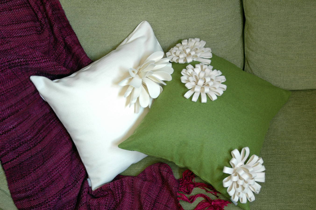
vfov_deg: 28.9
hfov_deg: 42.4
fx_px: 408
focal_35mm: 46
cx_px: 158
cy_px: 105
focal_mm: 31
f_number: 4
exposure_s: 1/8
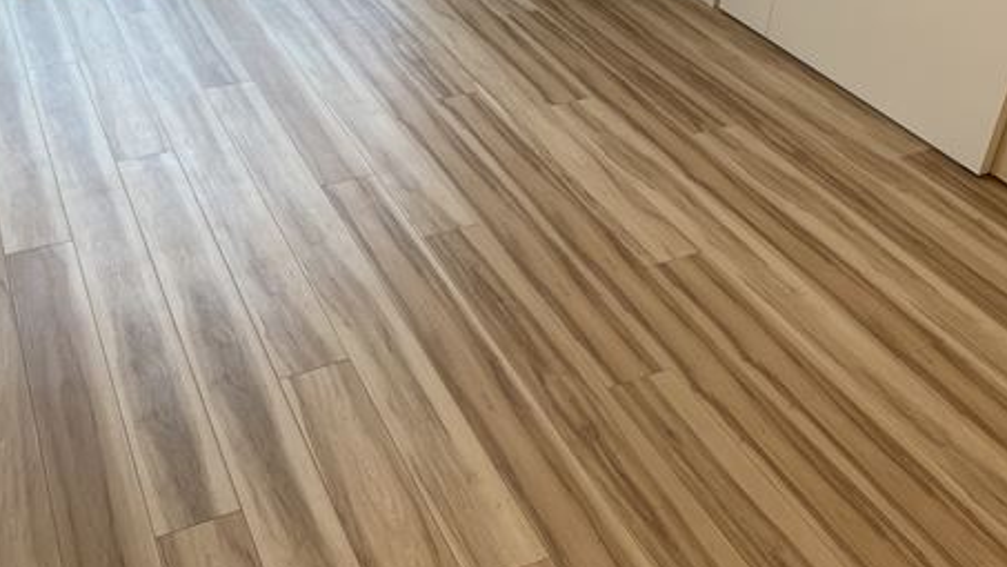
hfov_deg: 50.5
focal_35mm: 40
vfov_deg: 29.5
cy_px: 189
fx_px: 1068
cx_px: 480
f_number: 1.8
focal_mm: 4.25
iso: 64
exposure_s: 1/100
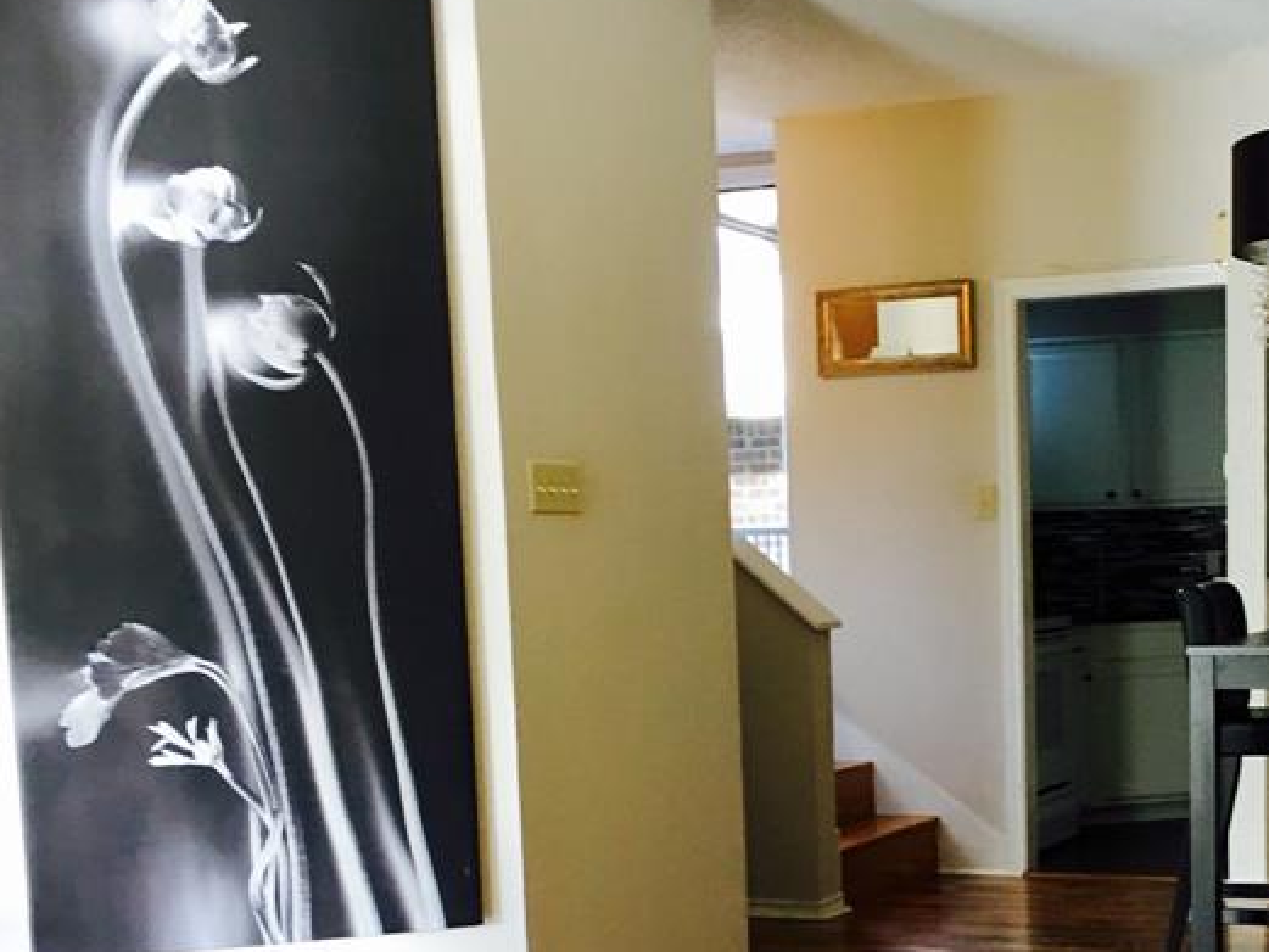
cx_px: 994
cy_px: 859
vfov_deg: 24.9
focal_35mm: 57
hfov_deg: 32.9
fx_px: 2090
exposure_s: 1/30
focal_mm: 4.15
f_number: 2.2
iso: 80
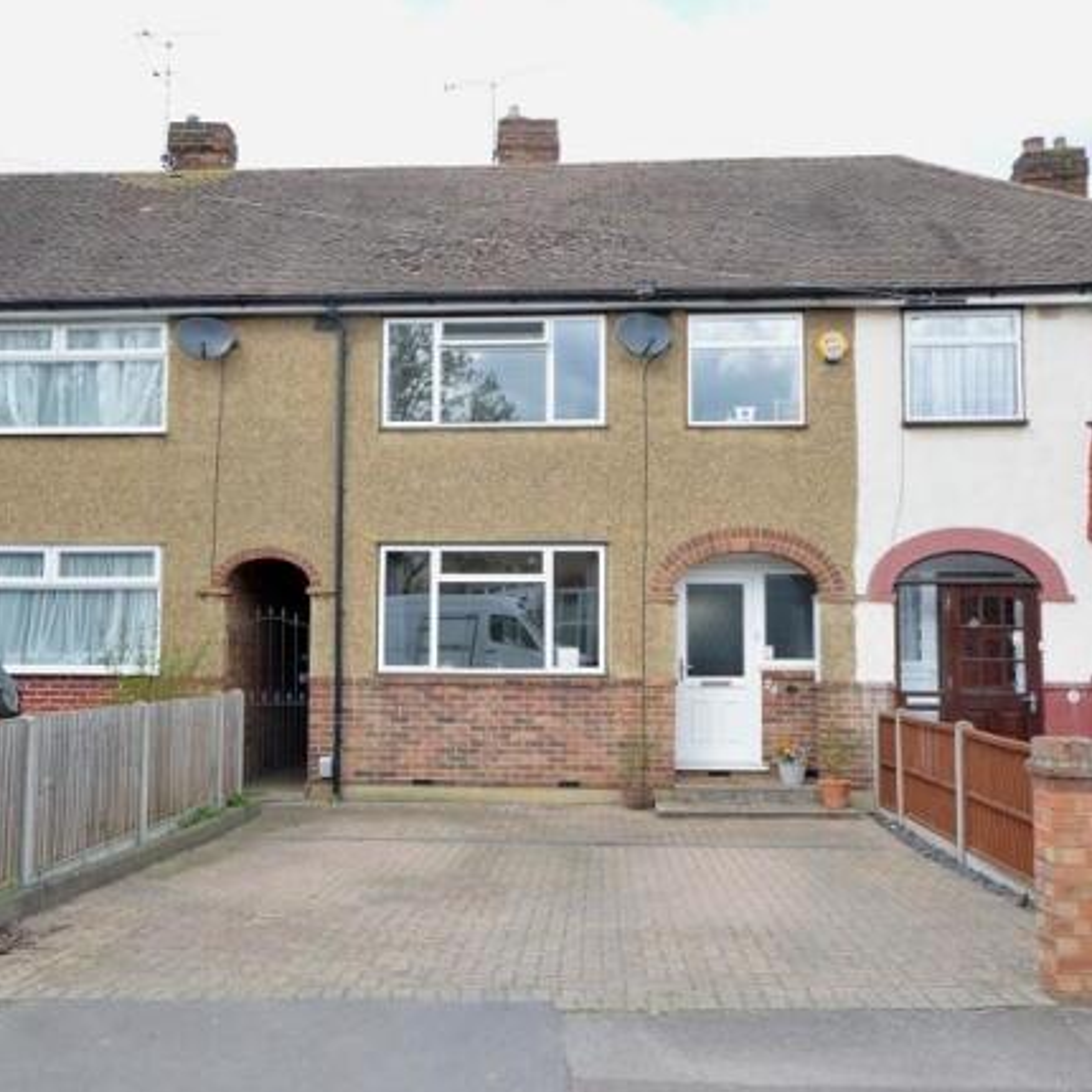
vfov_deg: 47.2
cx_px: 505
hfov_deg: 47.2
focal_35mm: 35
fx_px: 1249
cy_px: 549
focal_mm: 18
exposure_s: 1/125
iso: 800
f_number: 14
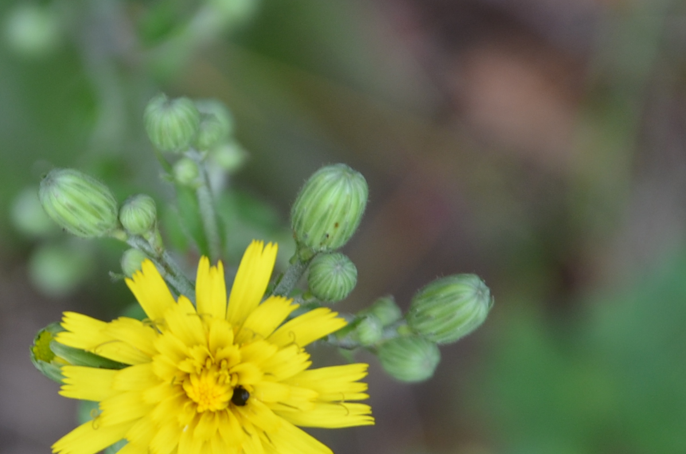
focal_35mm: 487
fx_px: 9252
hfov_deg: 4.2
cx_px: 192
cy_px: 396
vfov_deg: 2.8
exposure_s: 1/160
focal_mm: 105
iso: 200
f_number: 6.3
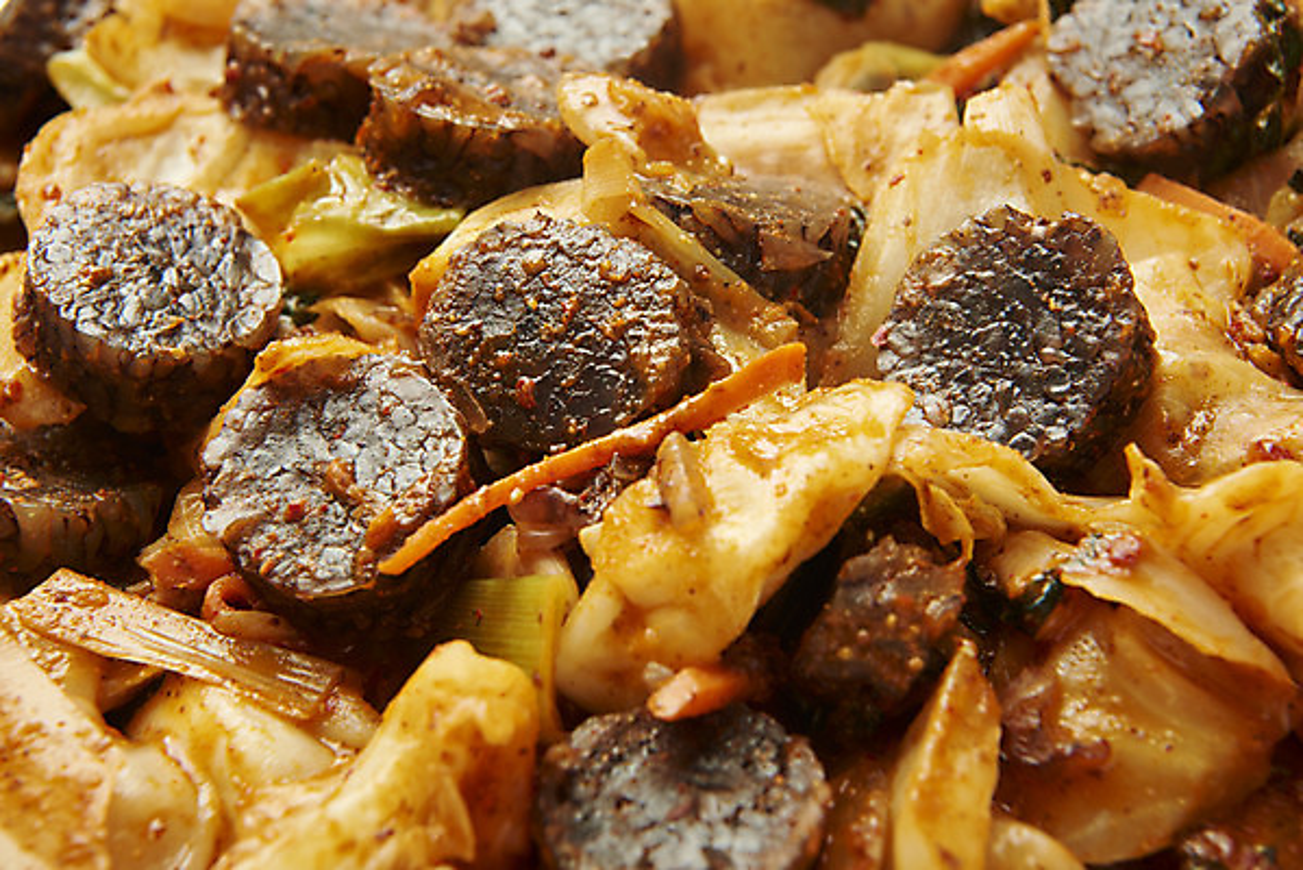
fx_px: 2535
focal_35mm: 70
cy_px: 435
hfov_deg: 28.8
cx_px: 652
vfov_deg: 19.5
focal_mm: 70
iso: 64
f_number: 11
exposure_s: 1/125
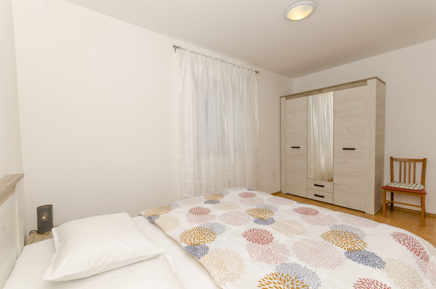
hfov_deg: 100.5
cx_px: 218
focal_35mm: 15
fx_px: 181
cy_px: 144
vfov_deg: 77.1
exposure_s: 1/200
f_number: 8
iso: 320
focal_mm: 10
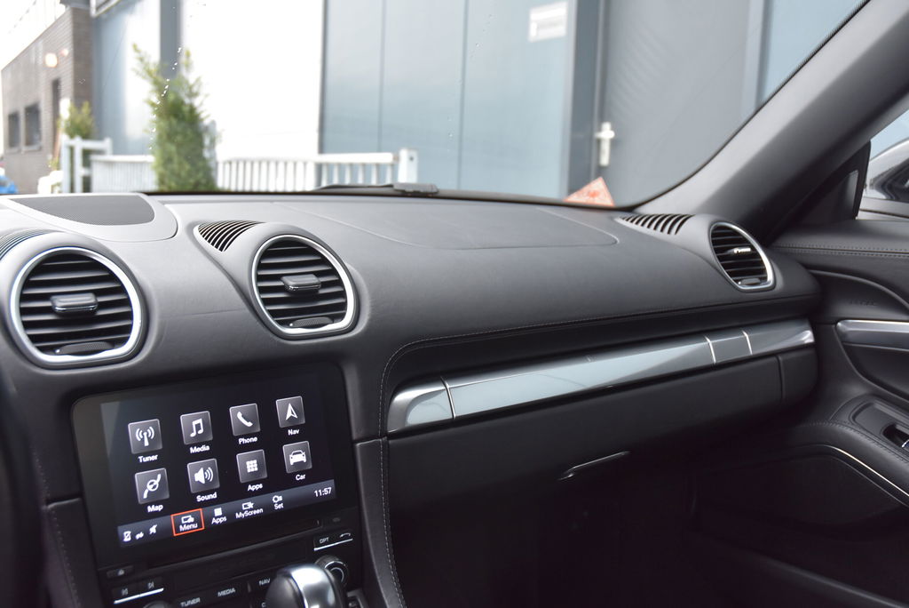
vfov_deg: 36.9
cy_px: 304
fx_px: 909
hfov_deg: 53.1
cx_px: 454
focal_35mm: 36
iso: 800
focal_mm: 24
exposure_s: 1/125
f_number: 5.6
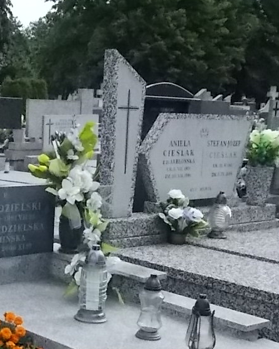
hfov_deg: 20.4
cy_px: 262
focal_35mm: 73
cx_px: 6
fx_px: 753
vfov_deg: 25.7
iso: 400
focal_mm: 4.6
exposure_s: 1/500
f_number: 8
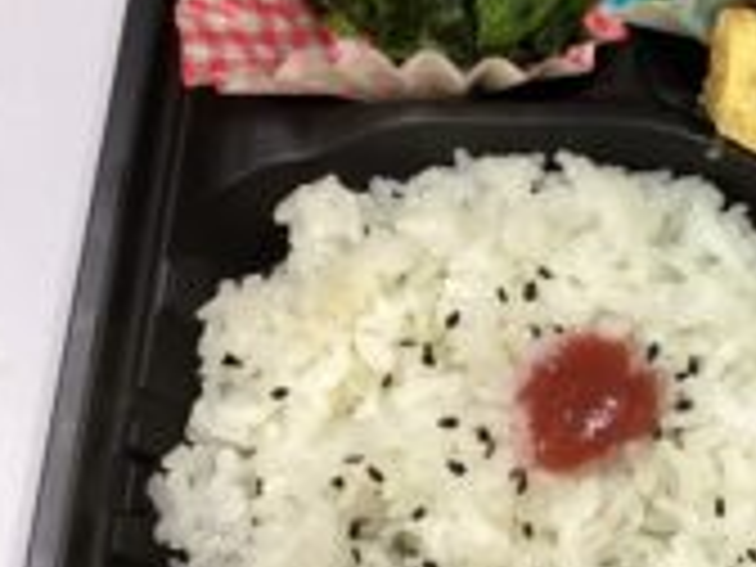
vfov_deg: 21.3
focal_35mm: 69
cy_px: 227
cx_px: 812
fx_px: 1507
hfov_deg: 26.2
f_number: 2.4
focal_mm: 3.3
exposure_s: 1/60
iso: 160
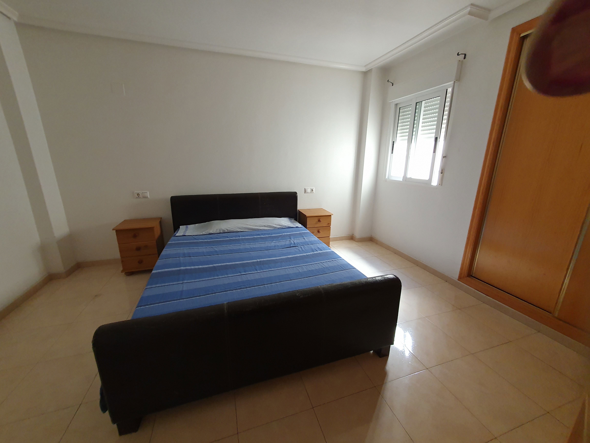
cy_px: 222
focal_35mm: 13
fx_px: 222
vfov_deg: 89.9
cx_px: 295
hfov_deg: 106.2
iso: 320
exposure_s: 1/33
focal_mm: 1.8
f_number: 2.2
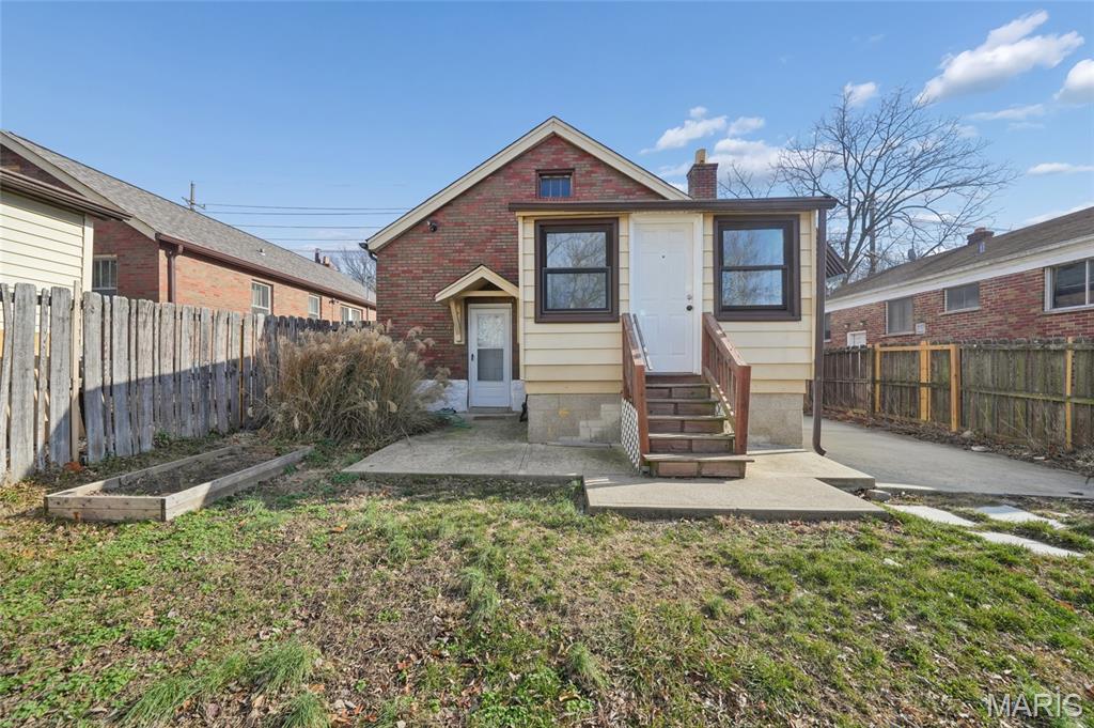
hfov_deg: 108.4
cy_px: 364
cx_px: 547
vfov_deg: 85.3
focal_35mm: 13
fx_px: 395
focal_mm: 13
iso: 400
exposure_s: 1/800
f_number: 8
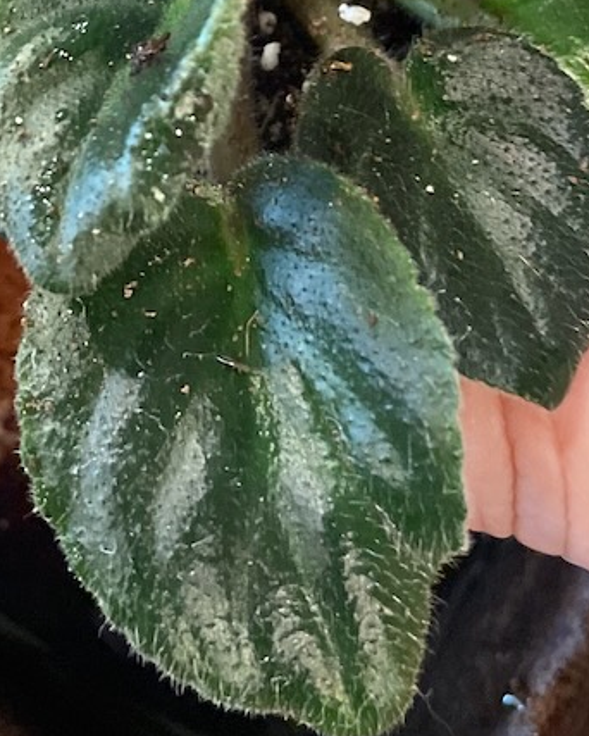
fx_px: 1655
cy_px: -159
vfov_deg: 22.9
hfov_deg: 20.1
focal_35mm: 76
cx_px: 186
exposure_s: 1/30
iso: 500
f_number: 1.6
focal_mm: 4.2
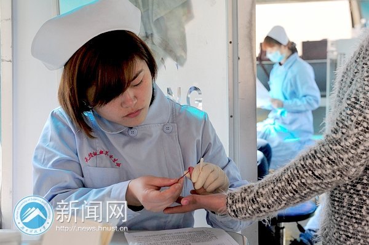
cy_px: 122
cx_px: 184
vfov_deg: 24.2
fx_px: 574
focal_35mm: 56
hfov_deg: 35.7
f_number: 6.3
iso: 800
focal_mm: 56
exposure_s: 1/160
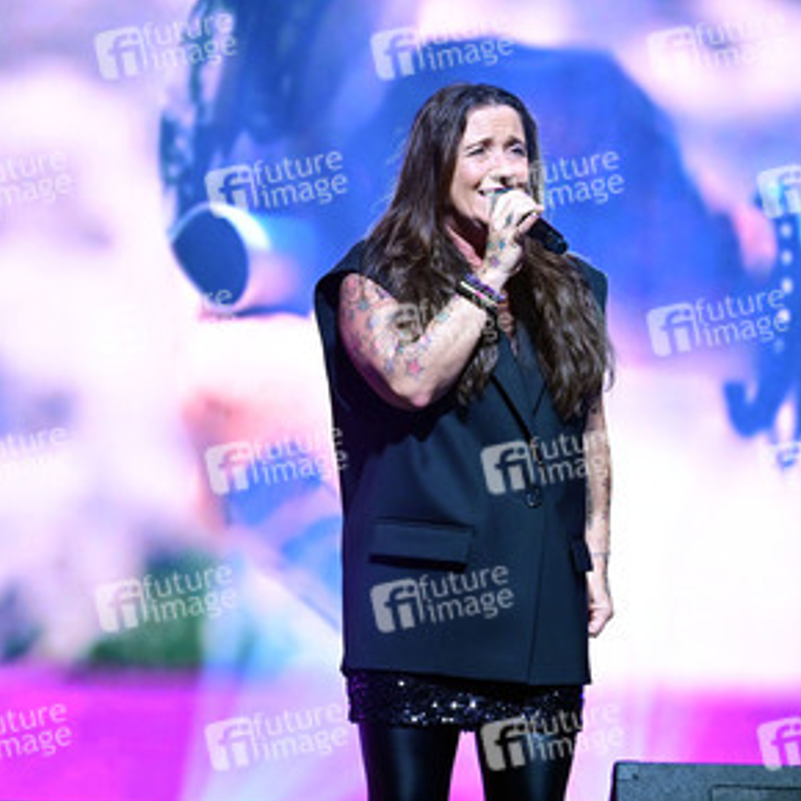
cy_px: 392
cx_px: 479
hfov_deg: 6.6
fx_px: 6911
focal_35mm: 264
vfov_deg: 6.6
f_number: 4.5
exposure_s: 1/320
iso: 2500
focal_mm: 200
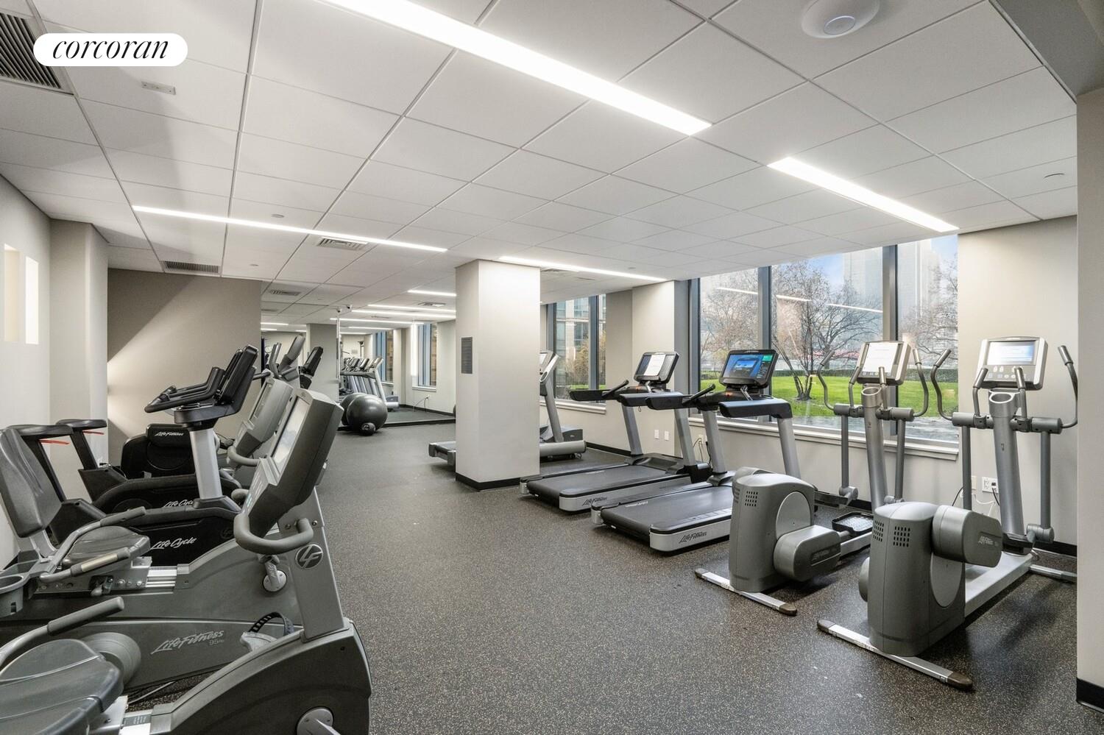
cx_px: 552
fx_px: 490
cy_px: 368
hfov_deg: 96.8
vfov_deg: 73.7
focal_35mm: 16
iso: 1250
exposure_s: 1/4
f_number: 11
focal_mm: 16
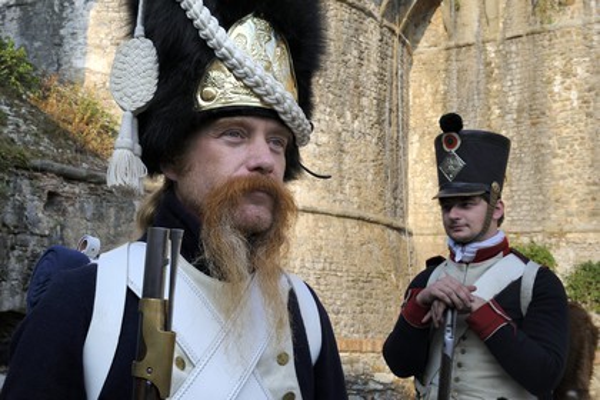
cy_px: 200
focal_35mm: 38
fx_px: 633
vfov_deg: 35.1
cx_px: 300
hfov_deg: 50.7
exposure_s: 1/160
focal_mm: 38
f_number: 14
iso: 400
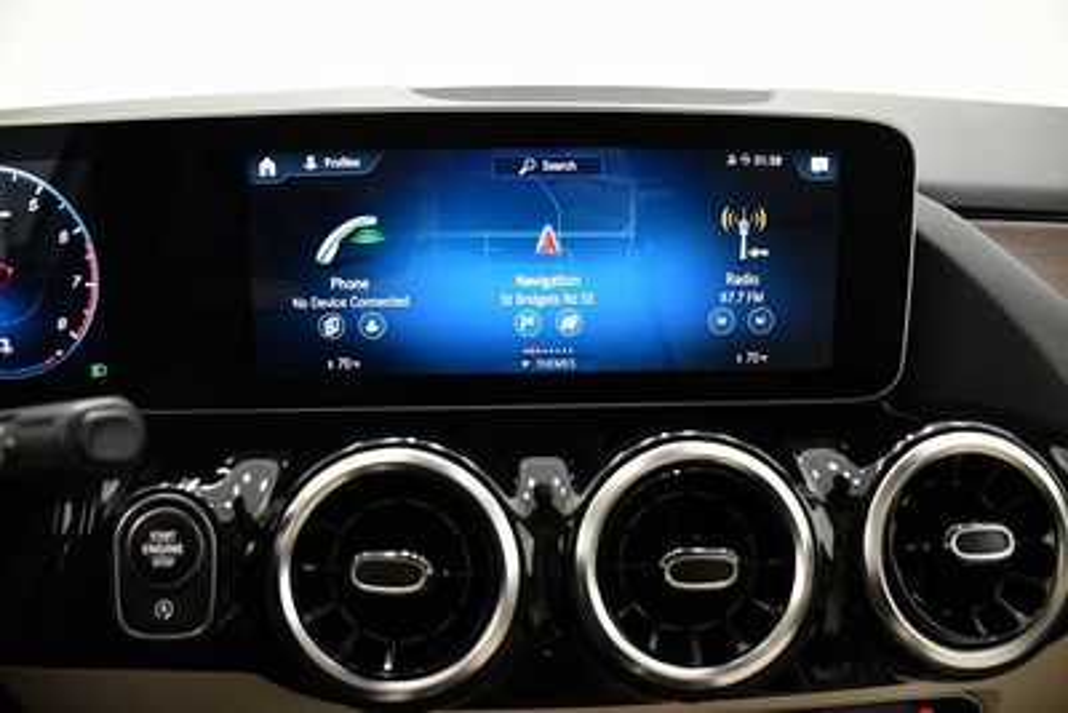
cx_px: 534
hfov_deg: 67.4
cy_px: 356
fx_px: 801
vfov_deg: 48.0
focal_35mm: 27
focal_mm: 18
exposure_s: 1/80
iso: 3200
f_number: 3.5
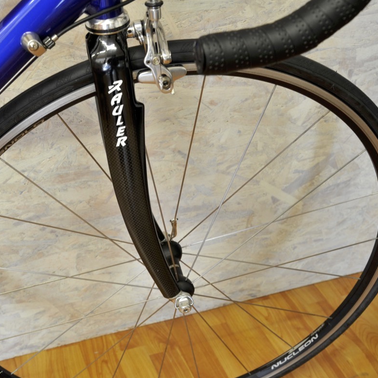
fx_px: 642
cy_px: 189
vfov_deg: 32.8
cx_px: 147
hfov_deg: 32.7
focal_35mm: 52
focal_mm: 40
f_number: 11
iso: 800
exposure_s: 1/2
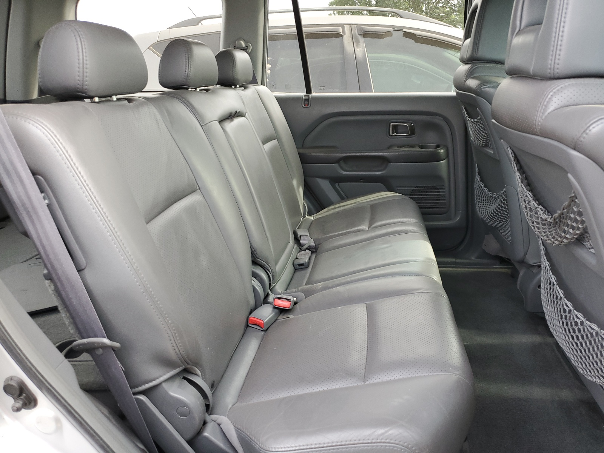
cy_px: 226
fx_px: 454
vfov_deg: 53.1
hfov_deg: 67.3
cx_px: 302
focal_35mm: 26
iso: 75
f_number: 1.5
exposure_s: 1/120
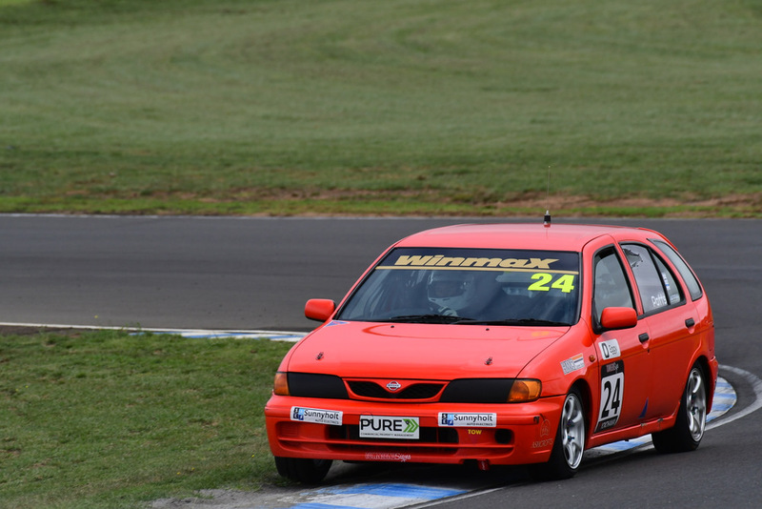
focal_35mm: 750
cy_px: 254
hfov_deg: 2.7
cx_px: 381
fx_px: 15880
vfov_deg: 1.8
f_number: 10
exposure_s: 1/640
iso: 500
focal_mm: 500
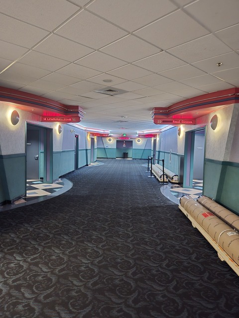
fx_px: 212
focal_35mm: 23
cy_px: 159
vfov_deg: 73.9
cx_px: 120
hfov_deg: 58.9
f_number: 1.8
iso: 2500
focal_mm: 5.4
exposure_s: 1/30
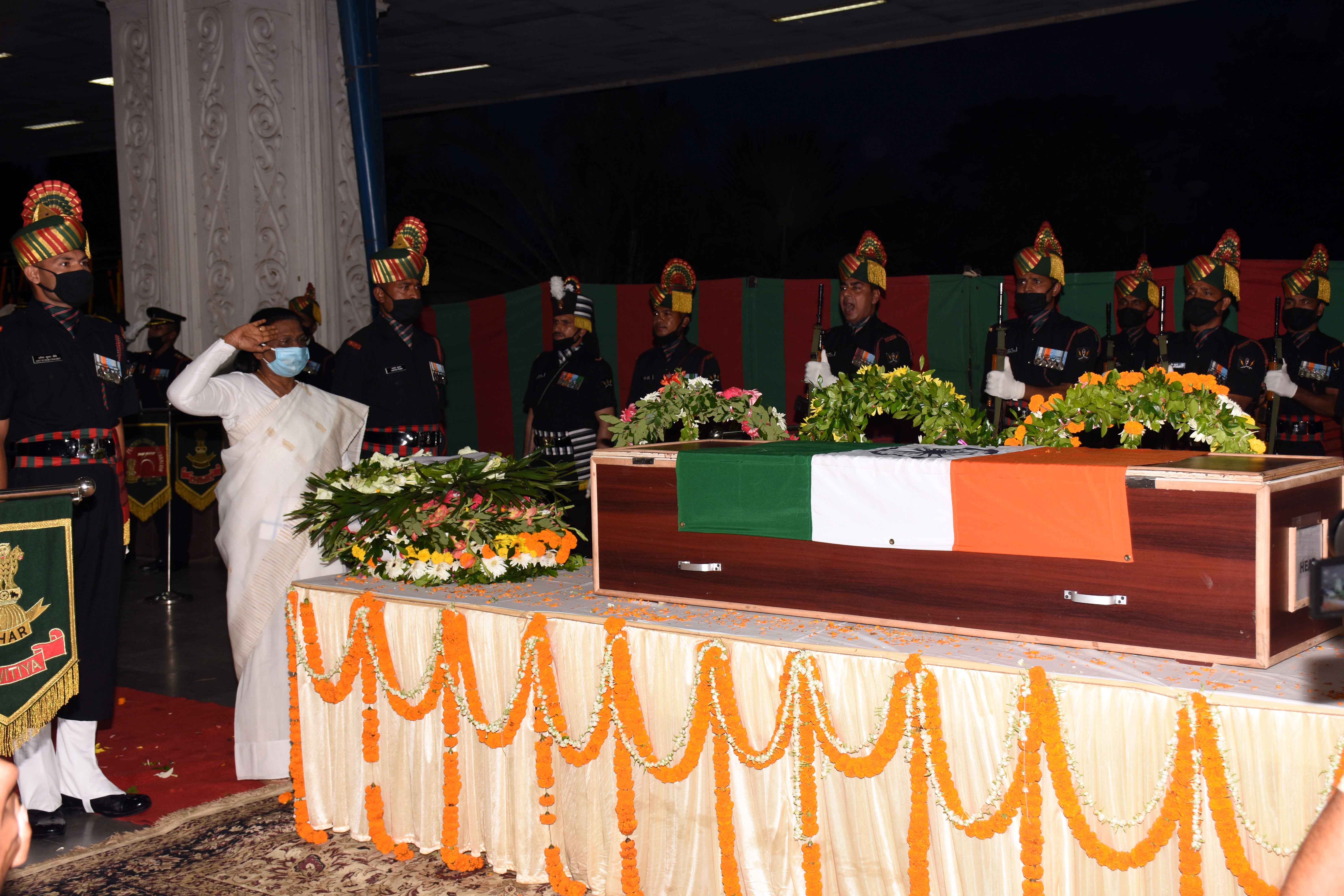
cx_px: 672
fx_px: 1512
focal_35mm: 40
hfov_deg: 47.9
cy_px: 448
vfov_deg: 33.0
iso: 320
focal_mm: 27
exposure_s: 1/60
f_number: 5.6
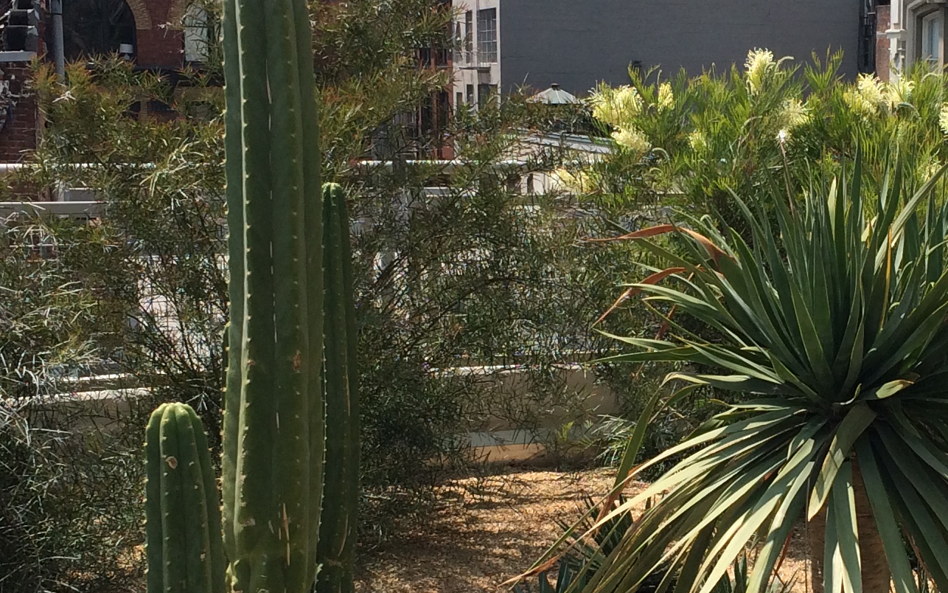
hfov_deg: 26.0
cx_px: 761
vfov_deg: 16.7
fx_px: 2015
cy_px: 367
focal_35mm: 78
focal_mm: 4.15
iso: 32
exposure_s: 1/1642
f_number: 2.2
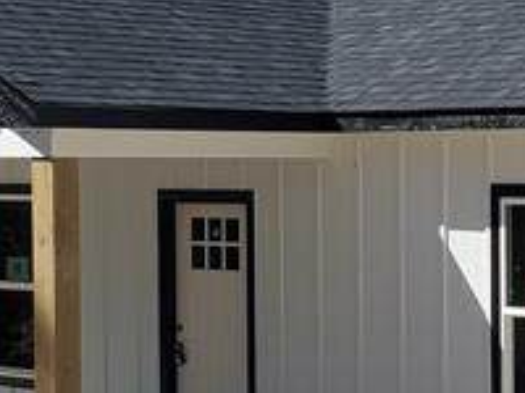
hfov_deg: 14.6
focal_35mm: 133
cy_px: 314
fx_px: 2017
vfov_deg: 11.1
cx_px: 501
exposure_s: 1/1645
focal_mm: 4.3
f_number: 2.4
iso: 50
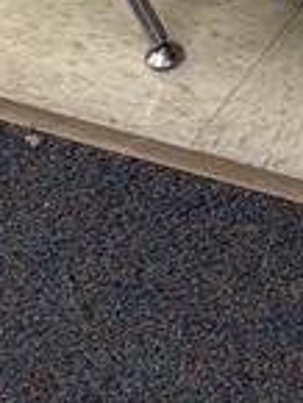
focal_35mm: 184
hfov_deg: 7.4
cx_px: 795
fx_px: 2144
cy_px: -967
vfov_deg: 8.3
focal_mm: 5.96
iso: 80
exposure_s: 1/60
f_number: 1.6
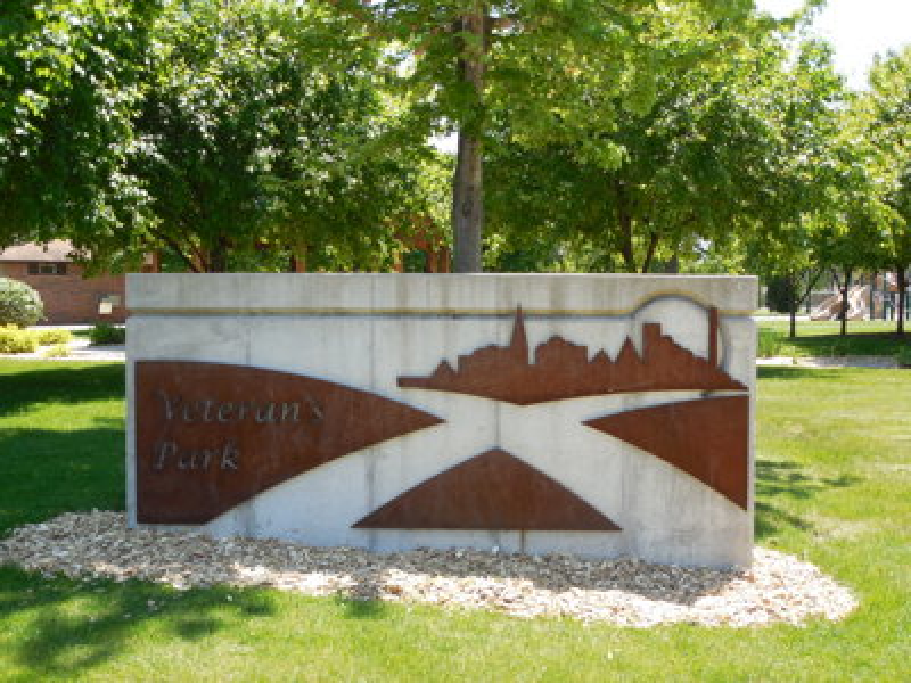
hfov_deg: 43.9
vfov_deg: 33.6
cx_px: 456
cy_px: 342
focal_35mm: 43
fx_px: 1132
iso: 125
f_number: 3.9
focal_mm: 7.8
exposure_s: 1/250
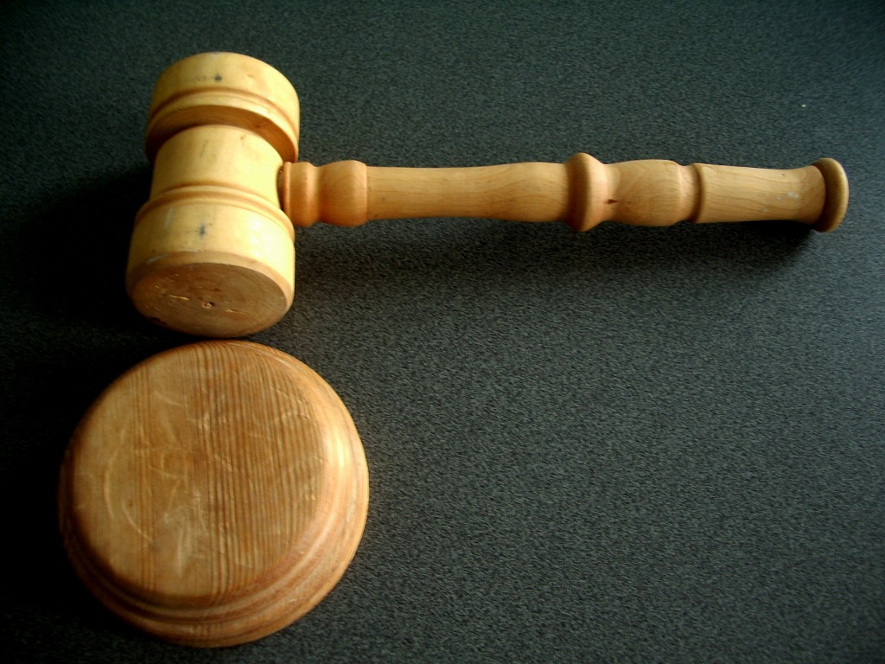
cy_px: 332
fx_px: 895
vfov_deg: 40.7
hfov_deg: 52.6
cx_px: 442
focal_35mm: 35
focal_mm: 5.8
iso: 100
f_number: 2.6
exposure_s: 1/20
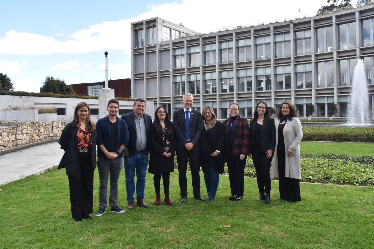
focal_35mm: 33
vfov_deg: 40.0
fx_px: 343
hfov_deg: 57.2
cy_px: 124
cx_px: 187
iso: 560
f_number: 8
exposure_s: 1/500
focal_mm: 22
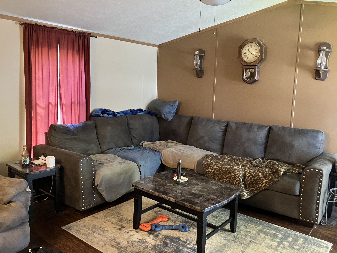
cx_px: 172
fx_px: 282
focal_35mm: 29
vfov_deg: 48.2
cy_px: 127
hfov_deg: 61.7
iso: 400
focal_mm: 3.99
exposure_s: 1/30
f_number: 1.8
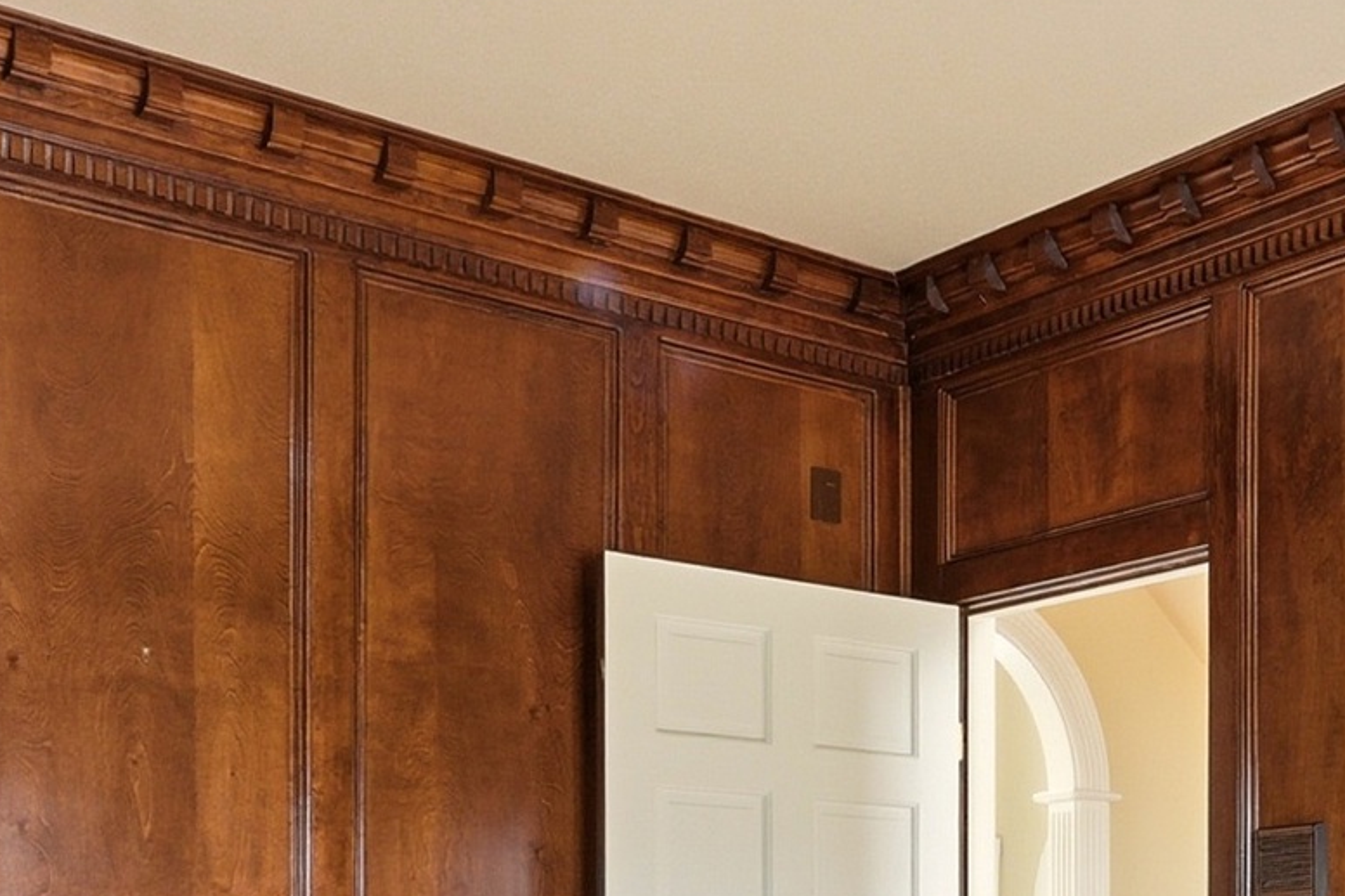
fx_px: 2166
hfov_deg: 32.5
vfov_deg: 22.0
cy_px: 1016
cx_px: 1257
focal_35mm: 58
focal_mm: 10
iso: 400
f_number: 9
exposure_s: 1/60
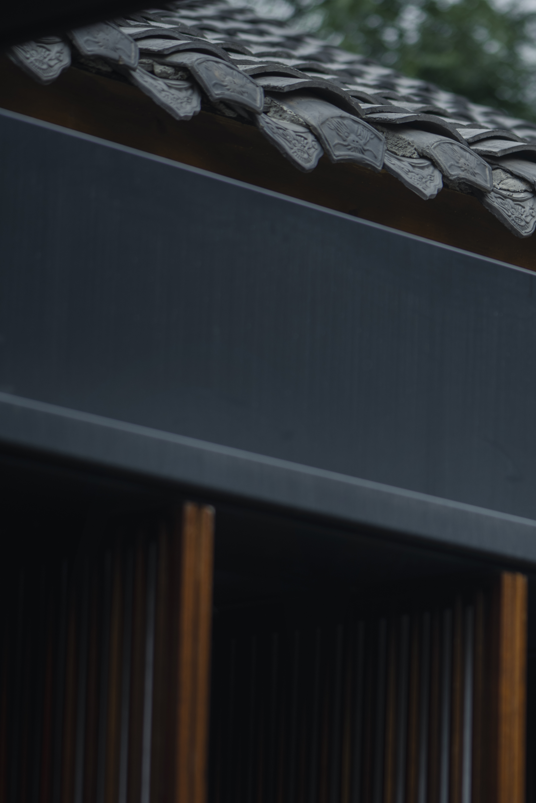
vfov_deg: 10.8
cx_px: 482
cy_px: 454
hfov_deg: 7.2
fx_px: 4265
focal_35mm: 191
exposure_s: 1/100
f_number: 2.8
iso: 100
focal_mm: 105
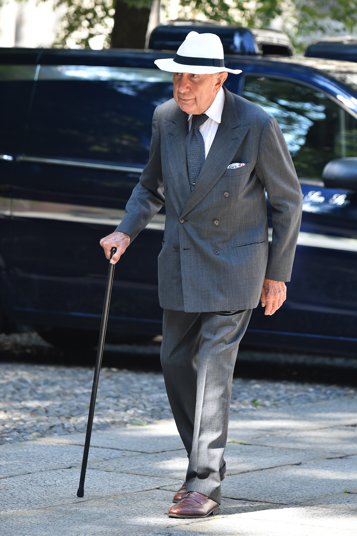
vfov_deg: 10.3
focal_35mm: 200
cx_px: 178
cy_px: 268
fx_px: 2975
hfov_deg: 6.9
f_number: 5.3
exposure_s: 1/400
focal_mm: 200
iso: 1000
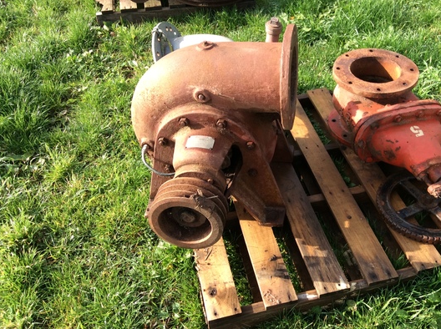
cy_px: 144
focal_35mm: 40
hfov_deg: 46.6
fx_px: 509
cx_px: 266
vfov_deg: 35.8
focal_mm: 3.3
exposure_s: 1/374
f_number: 2.4
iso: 32
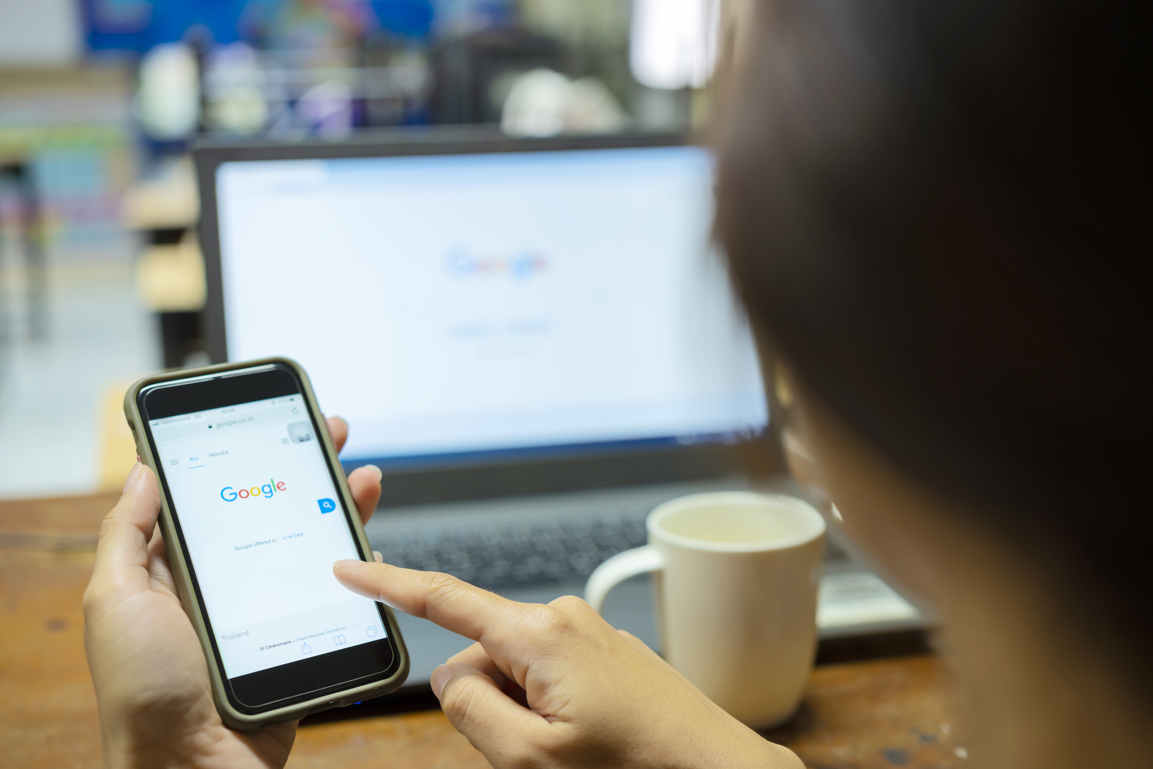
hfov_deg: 43.6
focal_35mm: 45
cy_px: 384
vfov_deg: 29.9
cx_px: 576
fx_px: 1441
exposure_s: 1/20
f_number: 2.8
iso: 100
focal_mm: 45
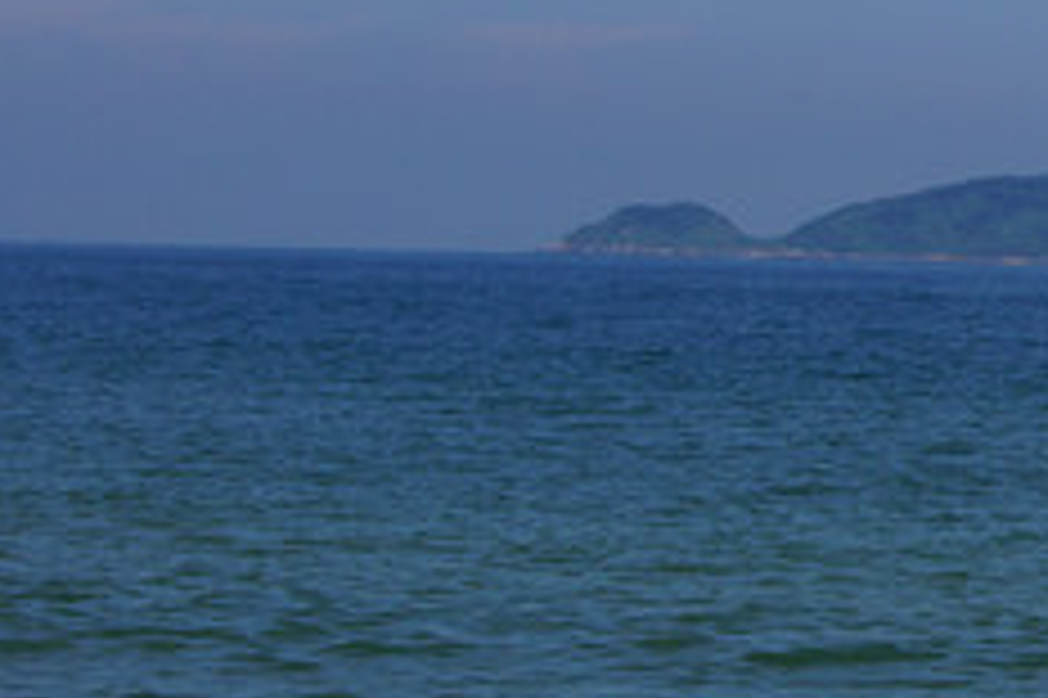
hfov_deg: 10.8
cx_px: 1399
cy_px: 250
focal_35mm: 185
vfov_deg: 7.4
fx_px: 5392
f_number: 9
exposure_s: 1/1000
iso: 200
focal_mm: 45
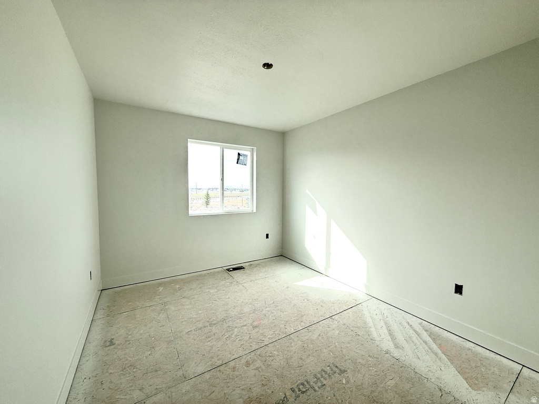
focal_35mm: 14
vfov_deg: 85.7
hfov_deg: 102.1
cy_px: 202
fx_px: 218
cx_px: 270
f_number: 2.2
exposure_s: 1/579
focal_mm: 2.22
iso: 50
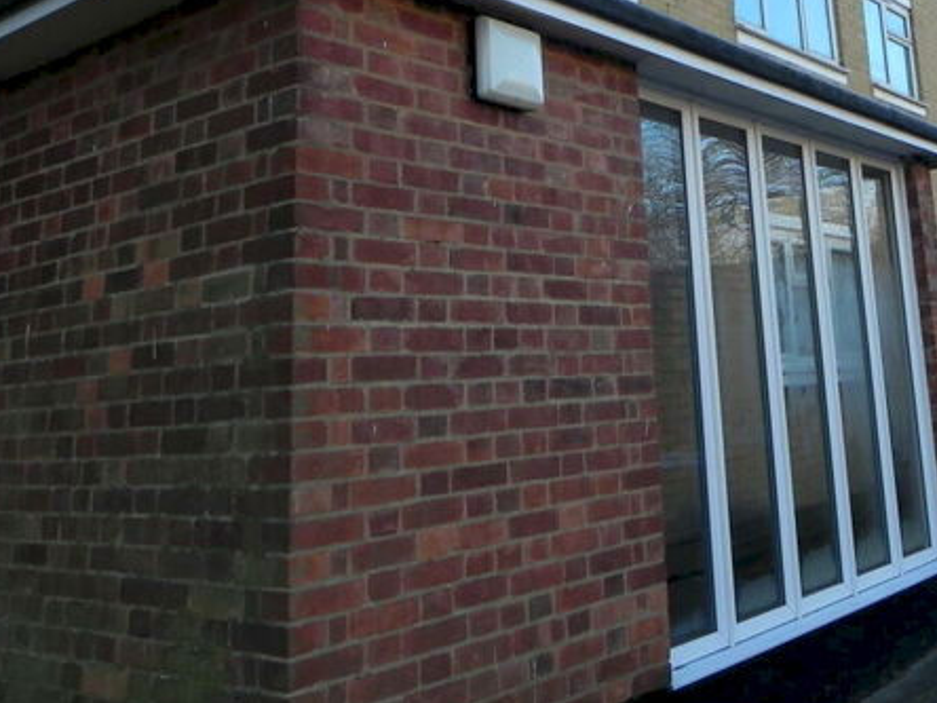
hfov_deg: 44.1
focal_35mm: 41
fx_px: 1110
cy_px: 153
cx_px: 713
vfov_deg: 34.2
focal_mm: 4.6
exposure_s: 1/180
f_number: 5
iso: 160
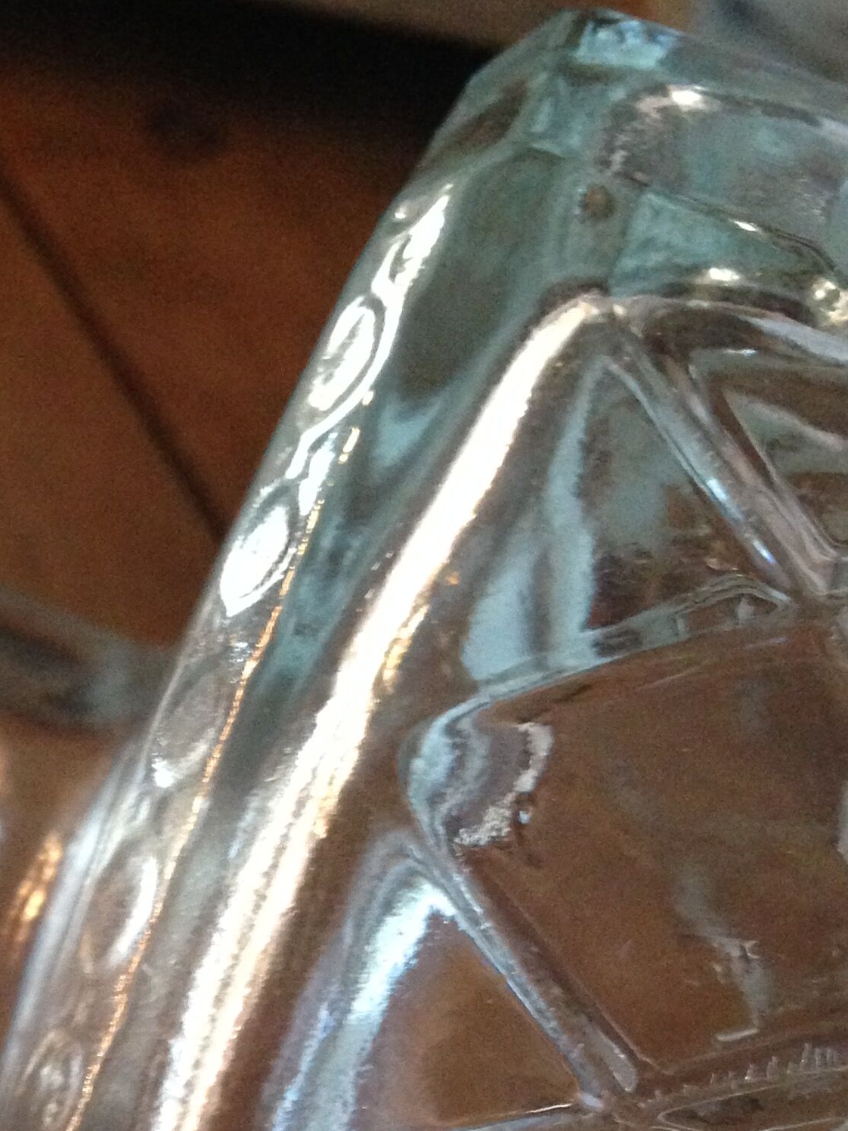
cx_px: 153
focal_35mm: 72
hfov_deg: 20.2
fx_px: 2352
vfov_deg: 25.7
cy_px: 1118
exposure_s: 1/15
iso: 400
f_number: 2.4
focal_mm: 4.12
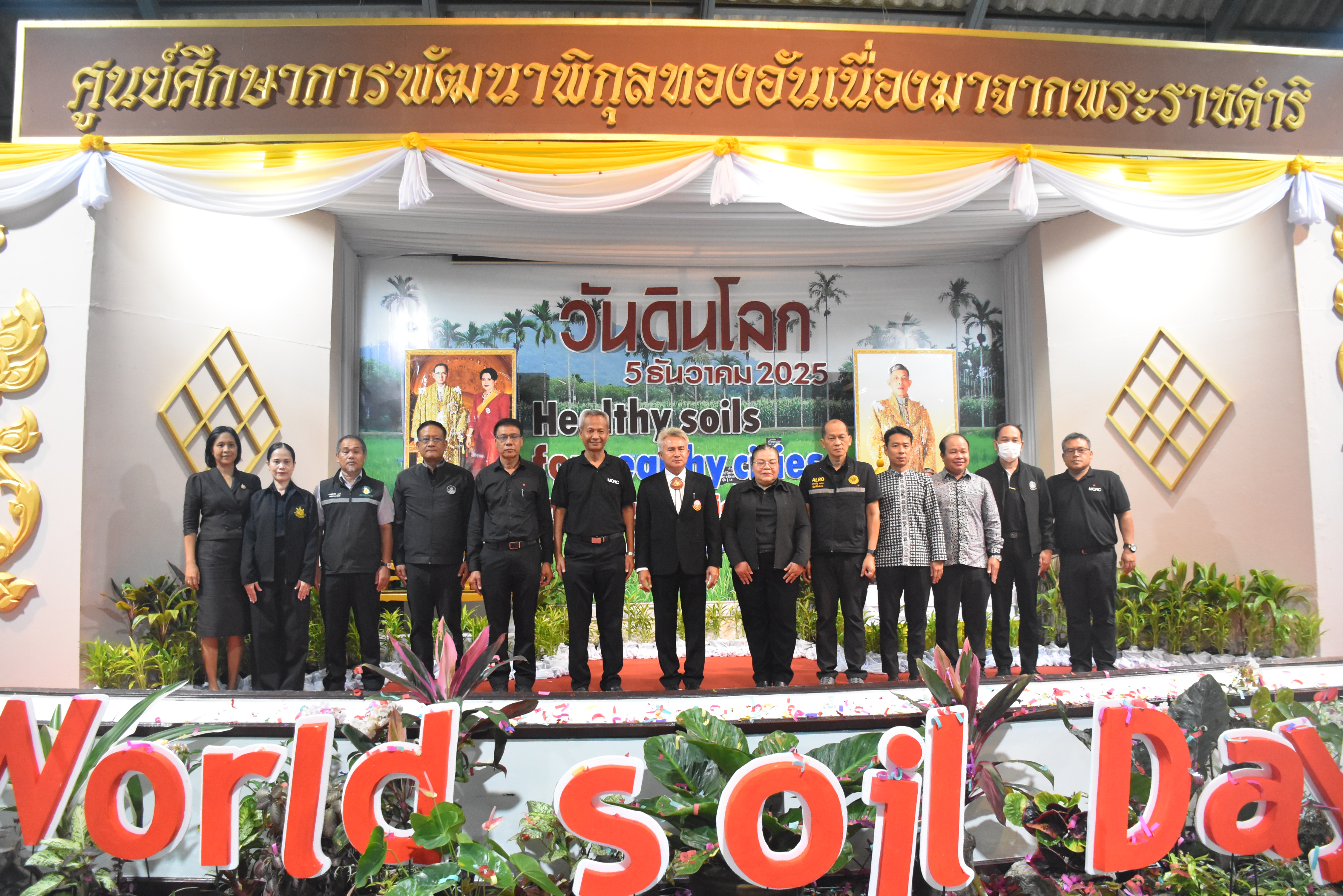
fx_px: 1007
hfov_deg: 67.4
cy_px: 448
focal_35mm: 27
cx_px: 672
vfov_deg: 48.0
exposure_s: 1/125
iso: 3200
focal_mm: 18
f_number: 3.5
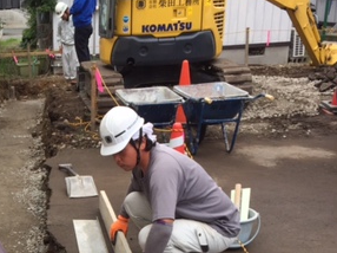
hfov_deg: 27.9
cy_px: 272
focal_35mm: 65
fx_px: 632
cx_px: -6
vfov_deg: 21.5
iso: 32
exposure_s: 1/416
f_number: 2.2
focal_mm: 4.15
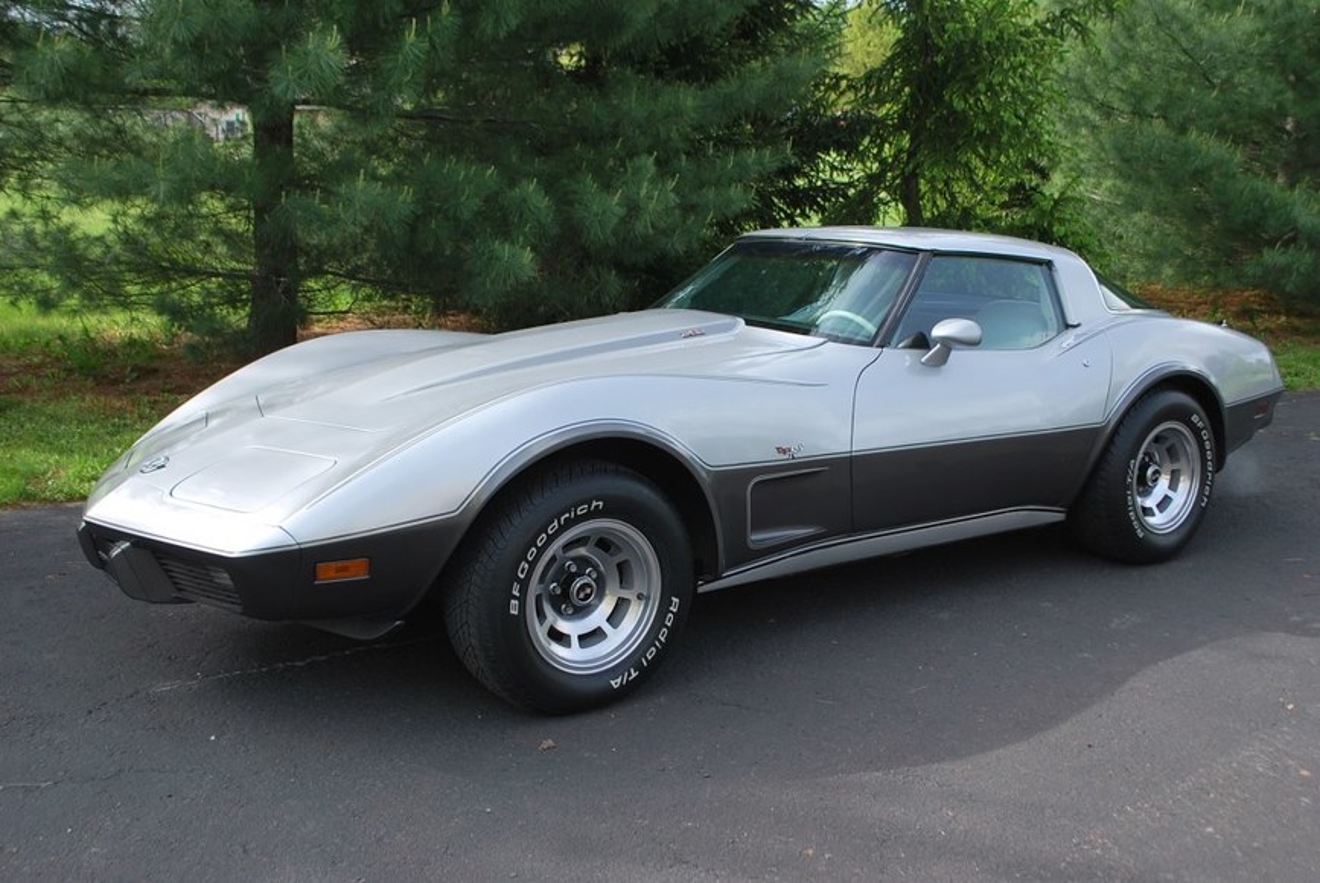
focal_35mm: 36
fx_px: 1321
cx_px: 660
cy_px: 442
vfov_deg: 37.0
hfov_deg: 53.1
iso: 100
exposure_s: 1/160
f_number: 6.3
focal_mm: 24
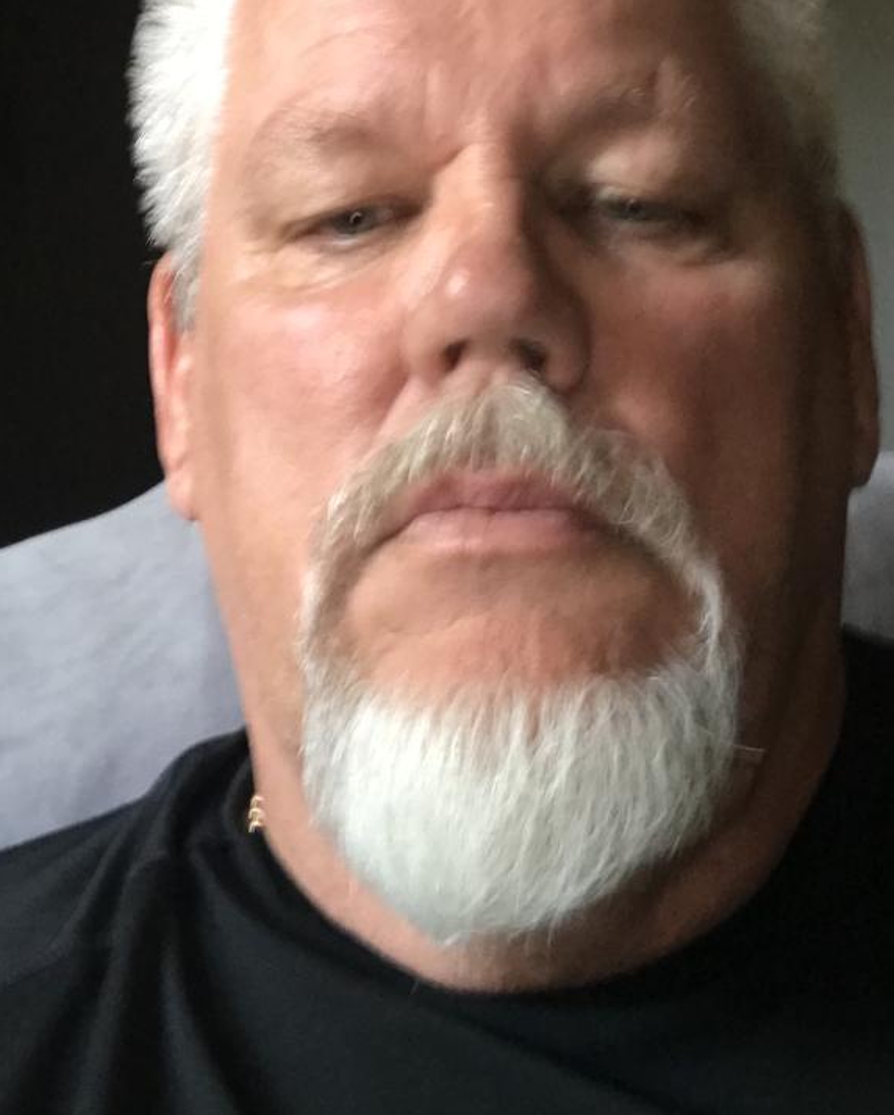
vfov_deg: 32.3
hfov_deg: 27.1
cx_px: 397
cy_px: 170
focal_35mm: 56
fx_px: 1851
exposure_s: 1/24
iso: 100
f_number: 2.2
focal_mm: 2.87
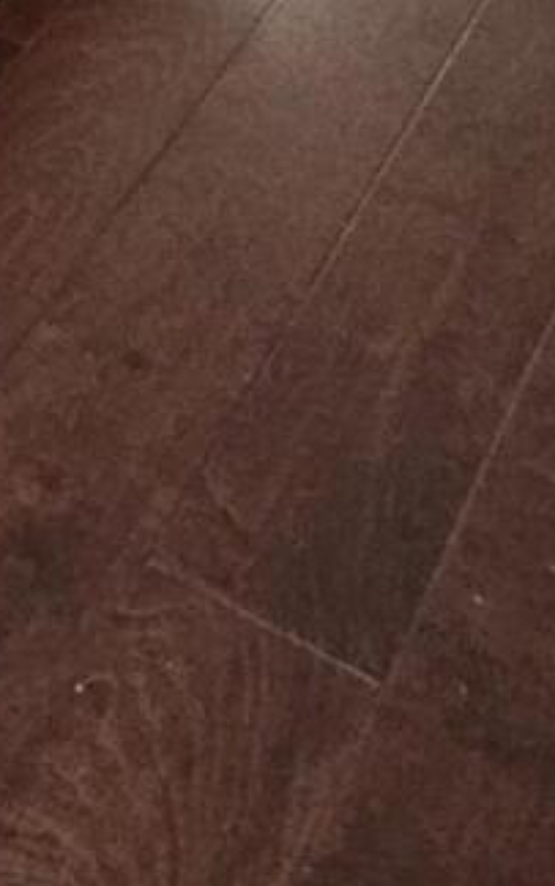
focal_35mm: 85
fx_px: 2053
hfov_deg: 12.2
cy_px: -1097
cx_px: -785
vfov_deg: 15.9
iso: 320
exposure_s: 1/30
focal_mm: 2.2
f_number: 2.2
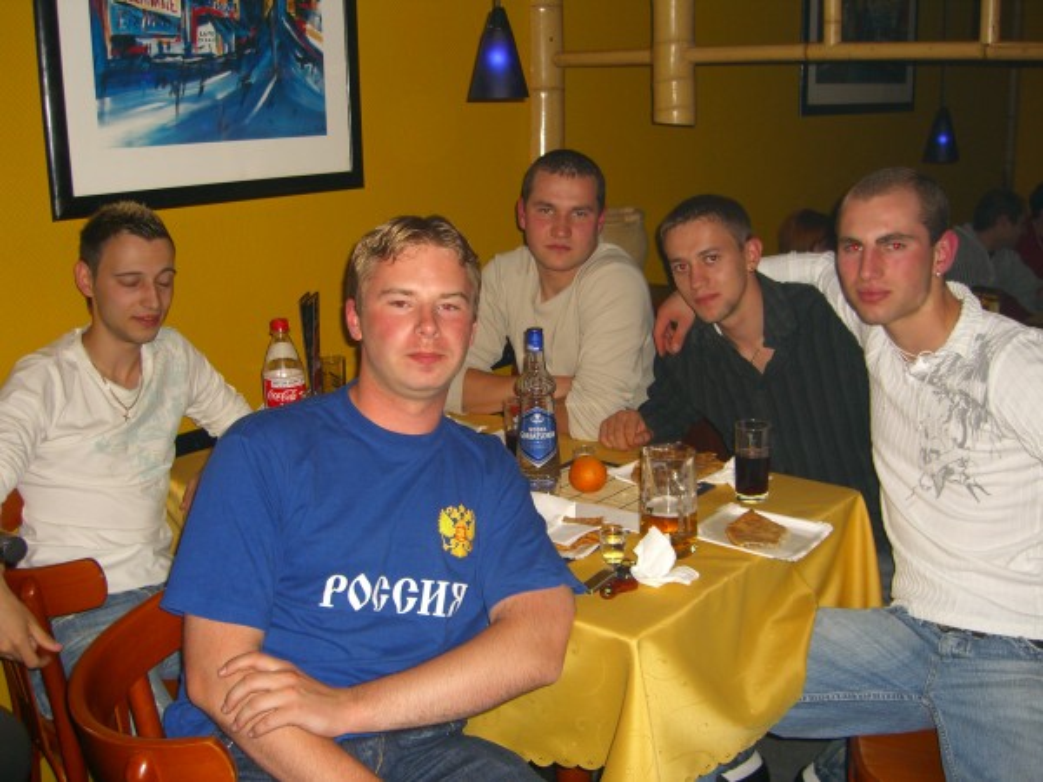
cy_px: 391
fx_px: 1145
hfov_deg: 49.0
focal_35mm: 38
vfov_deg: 37.7
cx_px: 522
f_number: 2.8
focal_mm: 7.9
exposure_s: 1/60
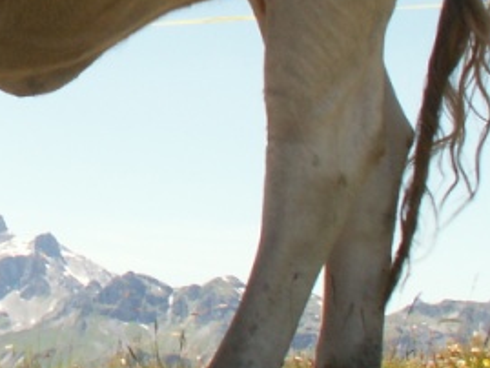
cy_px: -78
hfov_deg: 14.0
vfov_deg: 10.9
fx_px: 1883
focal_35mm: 133
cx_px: -220
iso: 50
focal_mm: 5.86
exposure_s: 1/125
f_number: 5.6
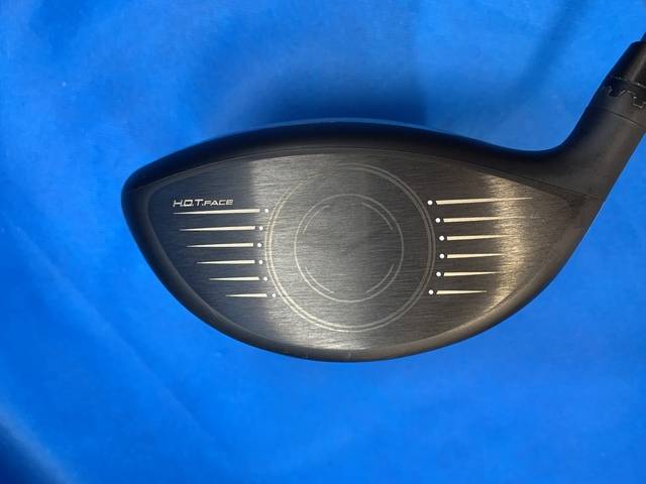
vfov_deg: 53.1
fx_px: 485
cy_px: 242
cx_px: 323
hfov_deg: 67.3
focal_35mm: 26
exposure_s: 1/60
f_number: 1.8
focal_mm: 4.25
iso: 125
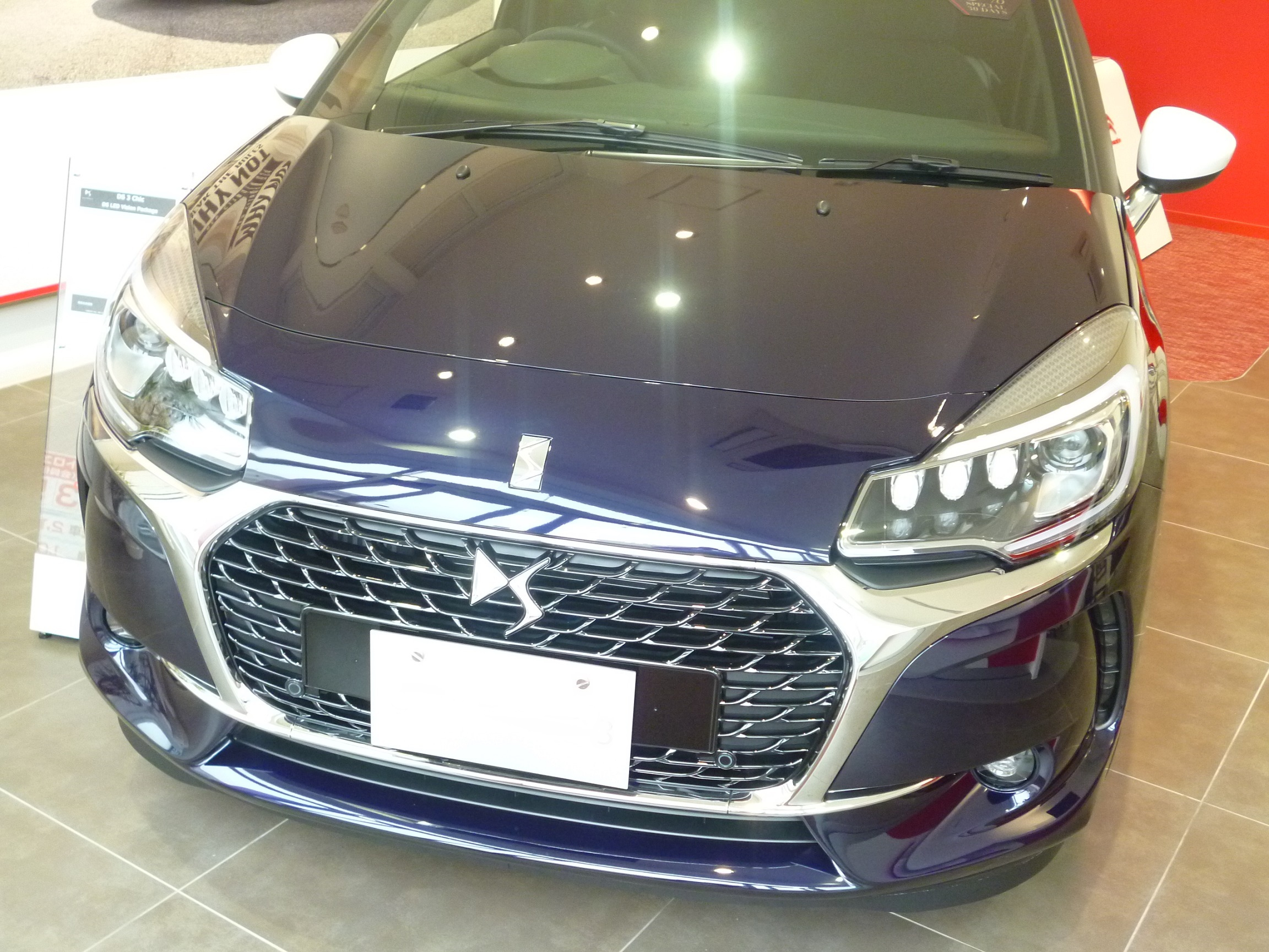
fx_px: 1503
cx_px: 634
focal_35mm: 41
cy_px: 476
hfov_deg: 45.8
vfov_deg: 35.1
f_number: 3.7
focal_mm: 7.3
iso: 400
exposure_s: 1/20
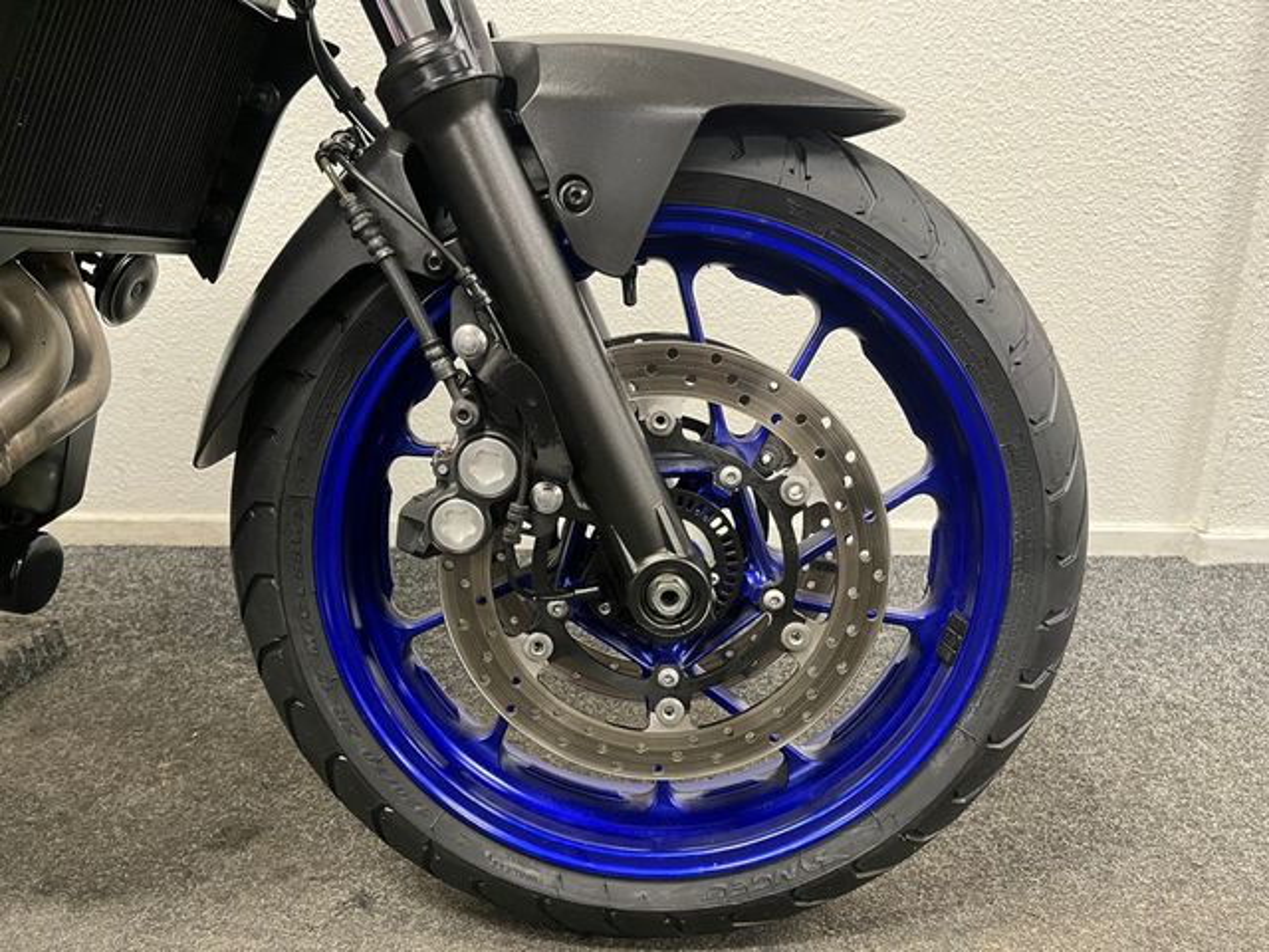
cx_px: 634
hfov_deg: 67.3
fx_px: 953
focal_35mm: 26
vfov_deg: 53.1
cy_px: 476
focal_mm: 5.1
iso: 320
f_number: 1.6
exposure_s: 1/50
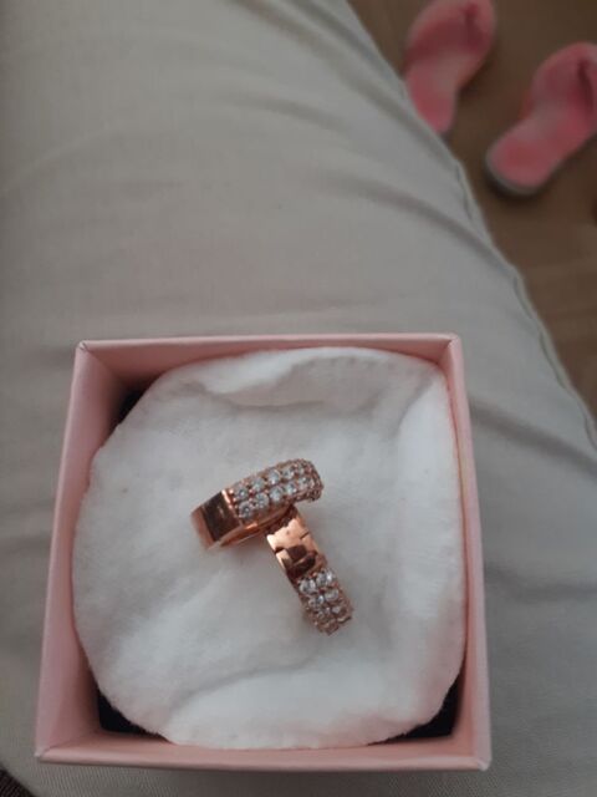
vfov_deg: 65.3
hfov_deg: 51.4
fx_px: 621
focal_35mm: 27
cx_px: 298
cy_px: 398
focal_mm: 3.6
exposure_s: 1/100
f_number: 1.9
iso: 80
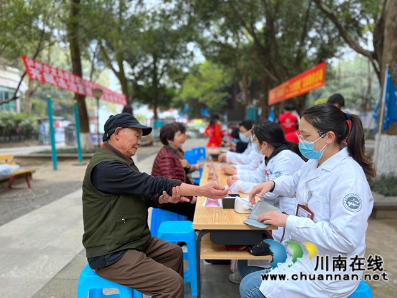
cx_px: 198
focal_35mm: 26
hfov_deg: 67.3
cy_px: 149
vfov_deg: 53.1
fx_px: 298
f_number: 1.6
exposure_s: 1/92
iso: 125
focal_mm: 5.1
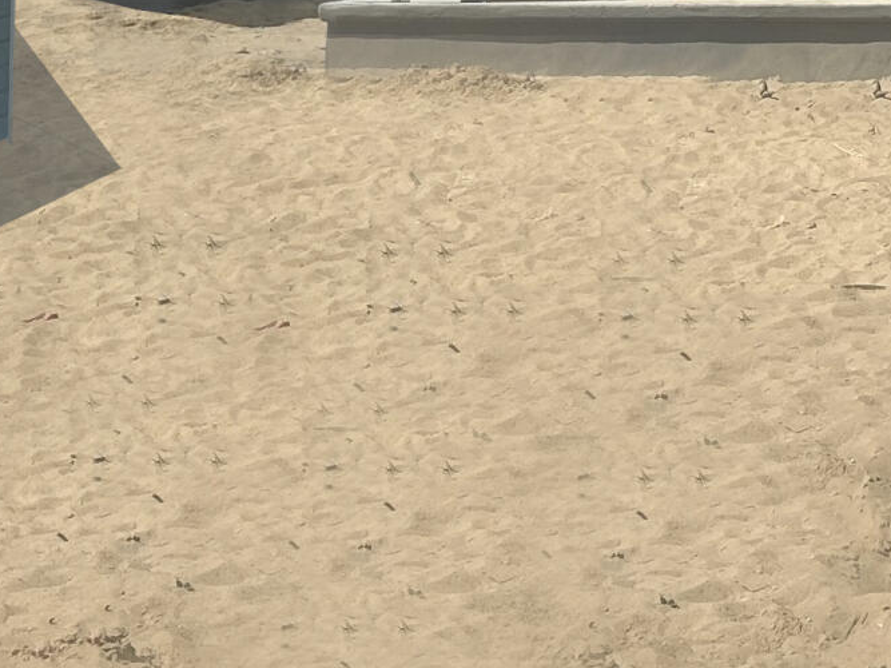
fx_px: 3011
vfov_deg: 12.0
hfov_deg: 15.8
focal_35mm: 117
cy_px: -362
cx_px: 1237
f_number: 1.5
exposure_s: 1/5882
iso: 50
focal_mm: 5.7
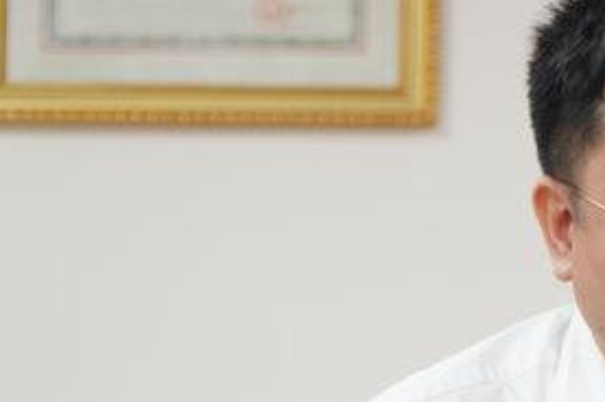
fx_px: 4515
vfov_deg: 5.1
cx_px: 797
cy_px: 436
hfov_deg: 7.6
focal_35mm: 269
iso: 500
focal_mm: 62
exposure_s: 1/60
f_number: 4
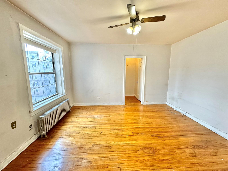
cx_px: 114
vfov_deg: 85.7
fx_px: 92
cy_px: 86
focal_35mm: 14
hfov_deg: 102.1
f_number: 2.2
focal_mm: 2.22
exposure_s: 1/120
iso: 320
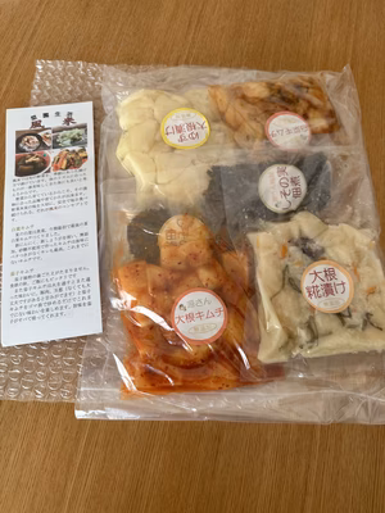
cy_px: 256
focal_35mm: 24
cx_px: 192
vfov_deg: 71.6
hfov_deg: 56.8
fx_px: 356
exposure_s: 1/162
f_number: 1.78
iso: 80
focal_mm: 6.86
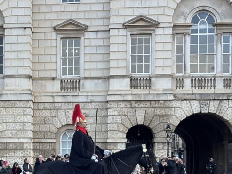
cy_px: 151
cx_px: 0
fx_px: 724
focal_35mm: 108
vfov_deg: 13.6
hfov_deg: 17.8
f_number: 1.6
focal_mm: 5.96
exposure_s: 1/246
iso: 32
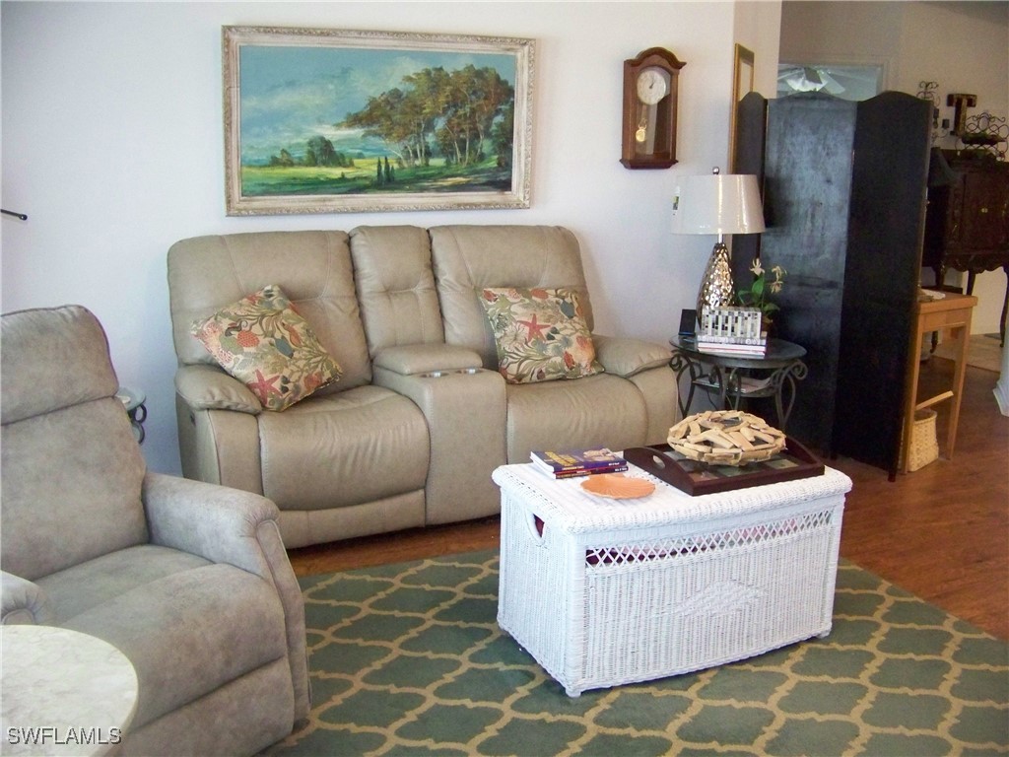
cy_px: 378
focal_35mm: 36
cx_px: 504
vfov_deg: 39.7
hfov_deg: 51.4
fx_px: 1049
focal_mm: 5.85
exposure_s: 1/30
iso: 640
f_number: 2.8
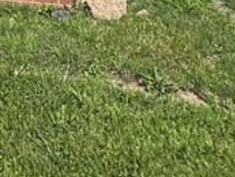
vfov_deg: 12.1
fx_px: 523
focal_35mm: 77
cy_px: -318
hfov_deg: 21.7
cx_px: -103
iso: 32
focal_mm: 1.57
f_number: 1.8
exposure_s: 1/3774
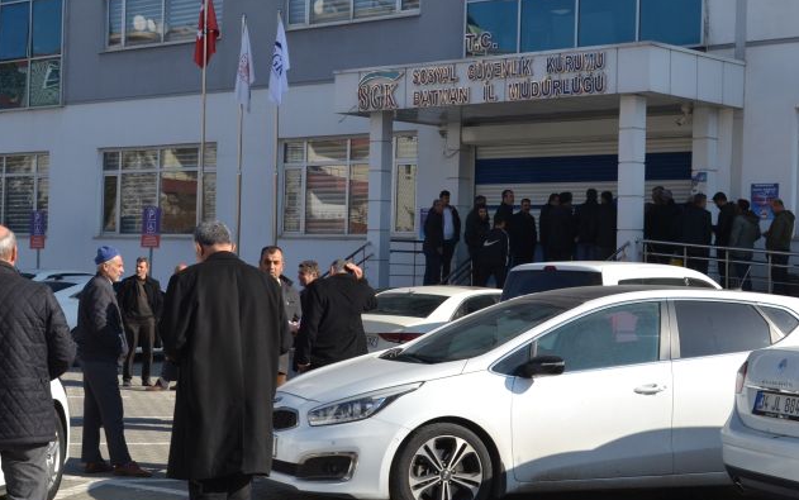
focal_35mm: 68
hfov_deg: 30.2
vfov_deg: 19.2
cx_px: 374
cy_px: 246
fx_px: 1481
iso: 100
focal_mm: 26
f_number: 6.3
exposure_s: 1/160
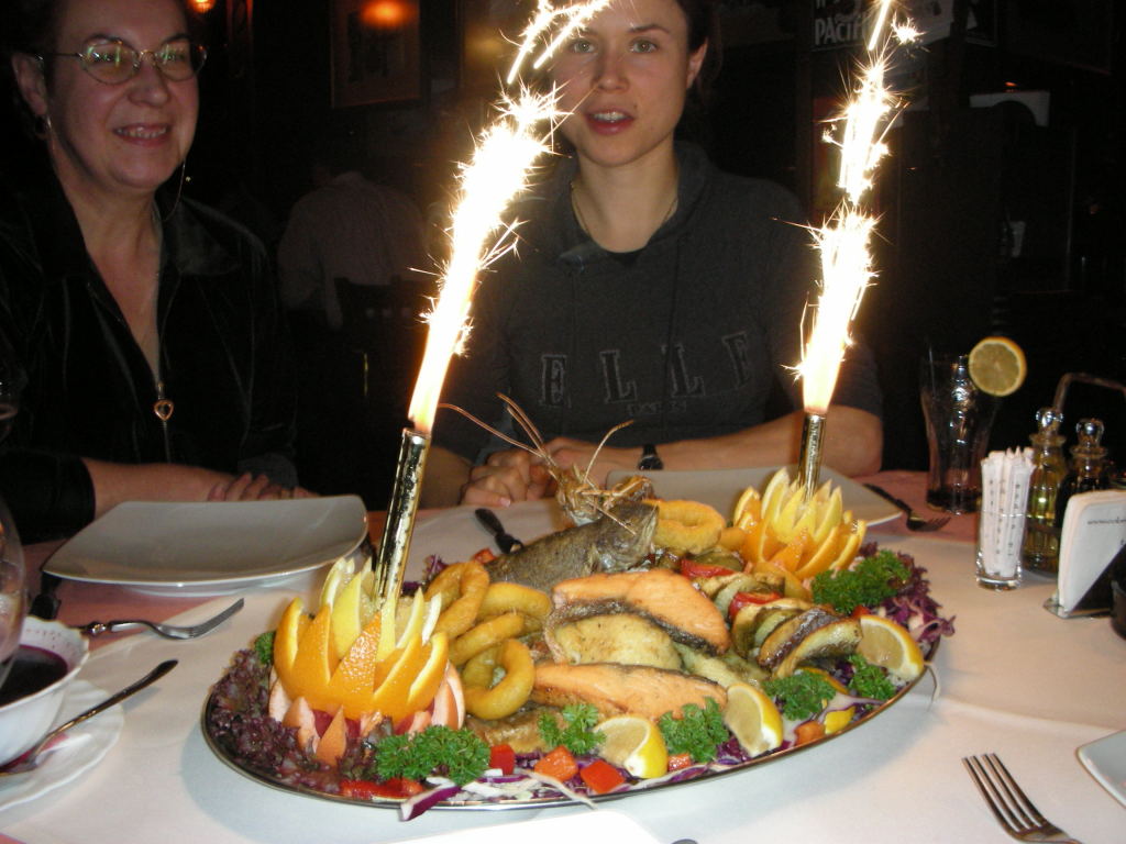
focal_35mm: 35
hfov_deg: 52.6
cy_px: 422
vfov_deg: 40.7
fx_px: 1138
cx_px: 563
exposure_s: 1/18.3
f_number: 3
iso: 200
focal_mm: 5.8
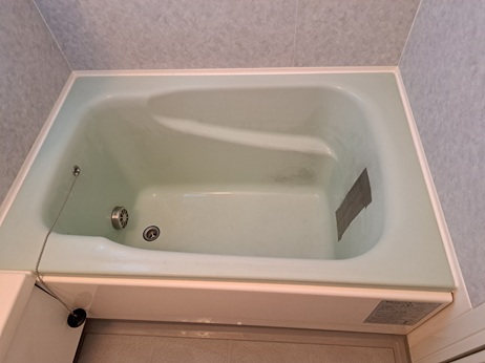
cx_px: 242
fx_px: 336
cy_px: 182
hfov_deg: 71.6
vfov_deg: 56.8
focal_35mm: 24
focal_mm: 5.23
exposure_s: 1/33
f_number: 1.8
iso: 500
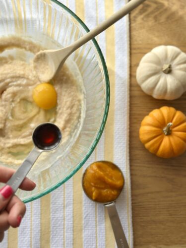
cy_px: 124
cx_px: 93
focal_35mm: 48
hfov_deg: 30.3
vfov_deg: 39.7
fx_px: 344
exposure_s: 1/651
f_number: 1.78
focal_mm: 6.86
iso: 80
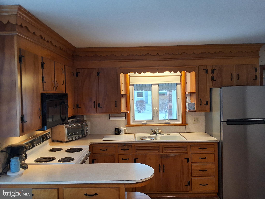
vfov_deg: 49.7
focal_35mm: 28
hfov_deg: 63.4
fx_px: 214
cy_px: 100
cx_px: 132
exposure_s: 1/50
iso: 160
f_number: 1.9
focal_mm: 2.91
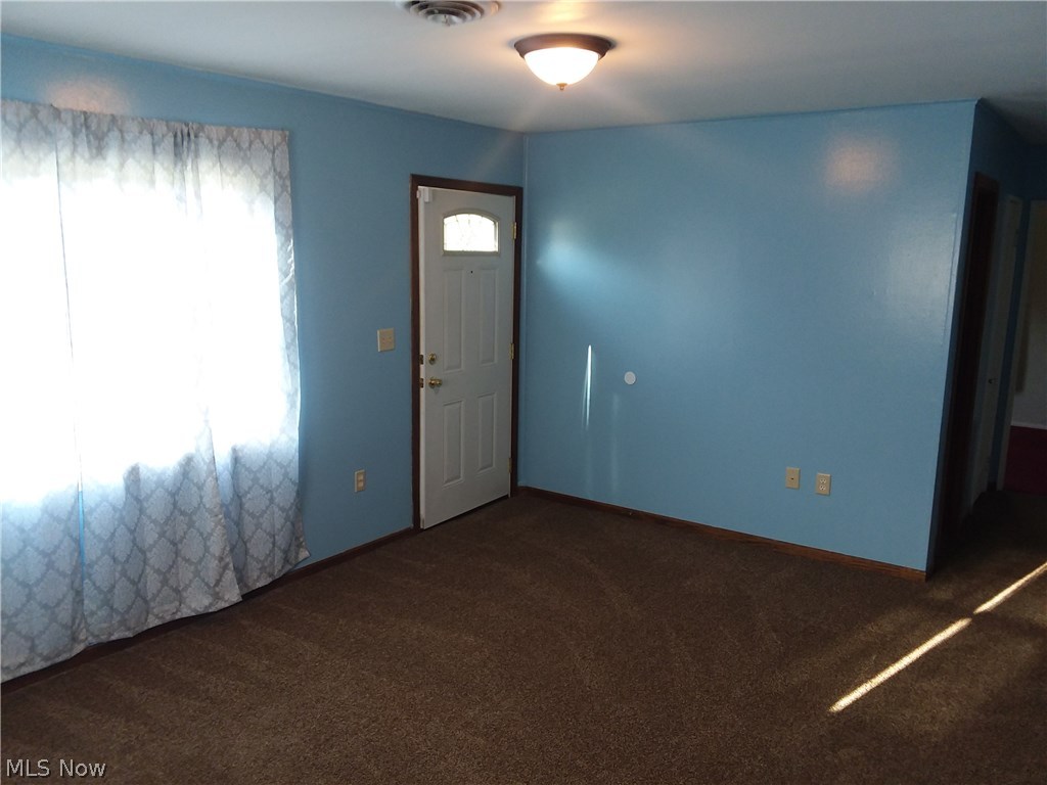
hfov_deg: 65.3
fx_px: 817
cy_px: 392
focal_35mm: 27
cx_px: 524
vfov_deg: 51.4
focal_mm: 2.91
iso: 64
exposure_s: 1/30
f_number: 1.9
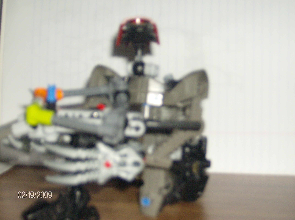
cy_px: 110
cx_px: 148
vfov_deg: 20.9
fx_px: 595
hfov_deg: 27.8
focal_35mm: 70
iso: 200
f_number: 3.7
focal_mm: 11.6
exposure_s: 1/91.3
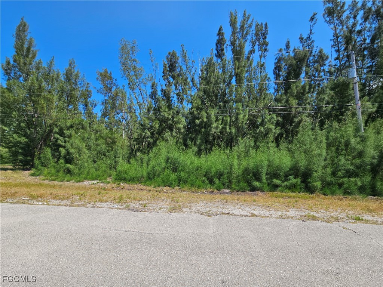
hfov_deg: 106.2
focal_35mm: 13
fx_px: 144
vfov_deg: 89.9
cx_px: 192
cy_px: 144
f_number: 2.2
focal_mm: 2.2
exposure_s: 1/2456
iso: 50
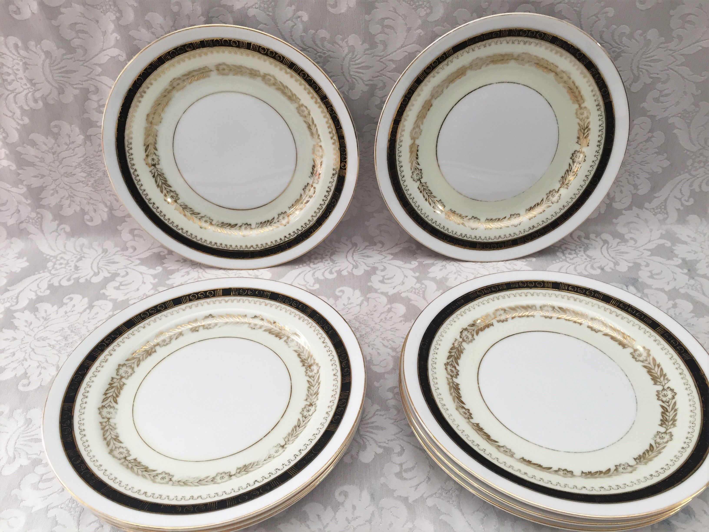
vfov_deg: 48.2
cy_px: 266
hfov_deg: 61.7
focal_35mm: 29
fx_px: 594
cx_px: 354
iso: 40
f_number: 2.2
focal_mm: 4.15
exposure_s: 1/33
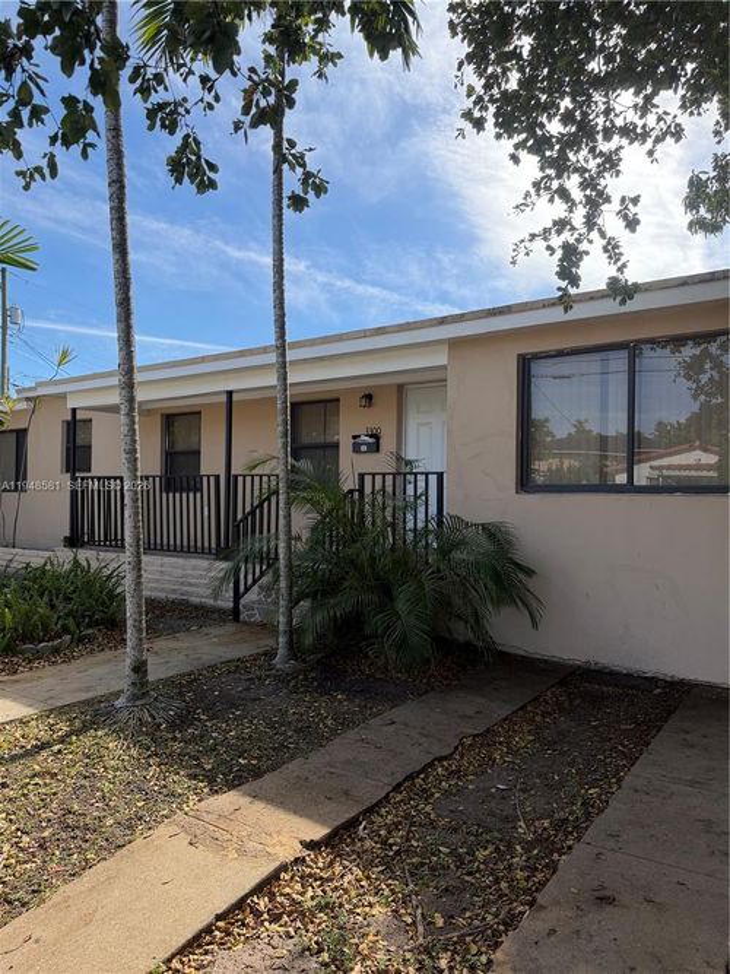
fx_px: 675
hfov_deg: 56.8
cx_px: 365
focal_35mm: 24
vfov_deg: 71.6
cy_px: 487
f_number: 1.78
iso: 100
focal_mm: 6.76
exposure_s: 1/1337
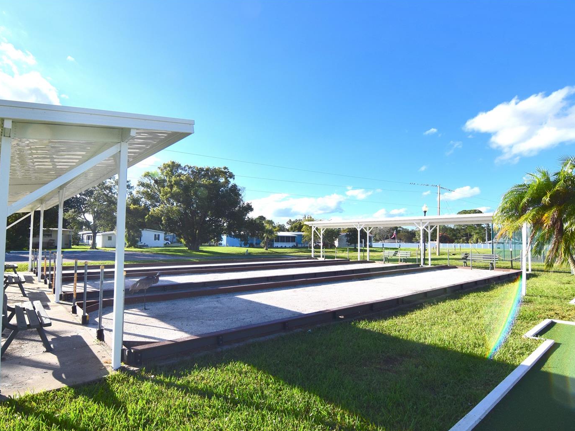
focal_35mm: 19
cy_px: 222
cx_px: 275
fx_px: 308
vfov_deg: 69.9
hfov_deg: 85.9
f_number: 11
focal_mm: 11
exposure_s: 1/500
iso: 400
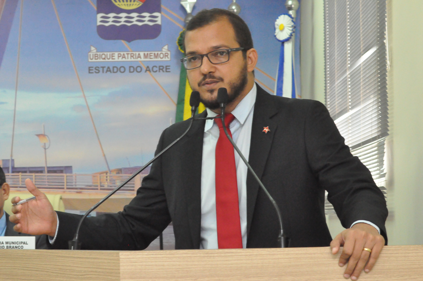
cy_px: 140
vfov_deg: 13.0
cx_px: 212
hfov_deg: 19.5
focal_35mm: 105
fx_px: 1232
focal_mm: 70
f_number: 9
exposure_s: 1/60
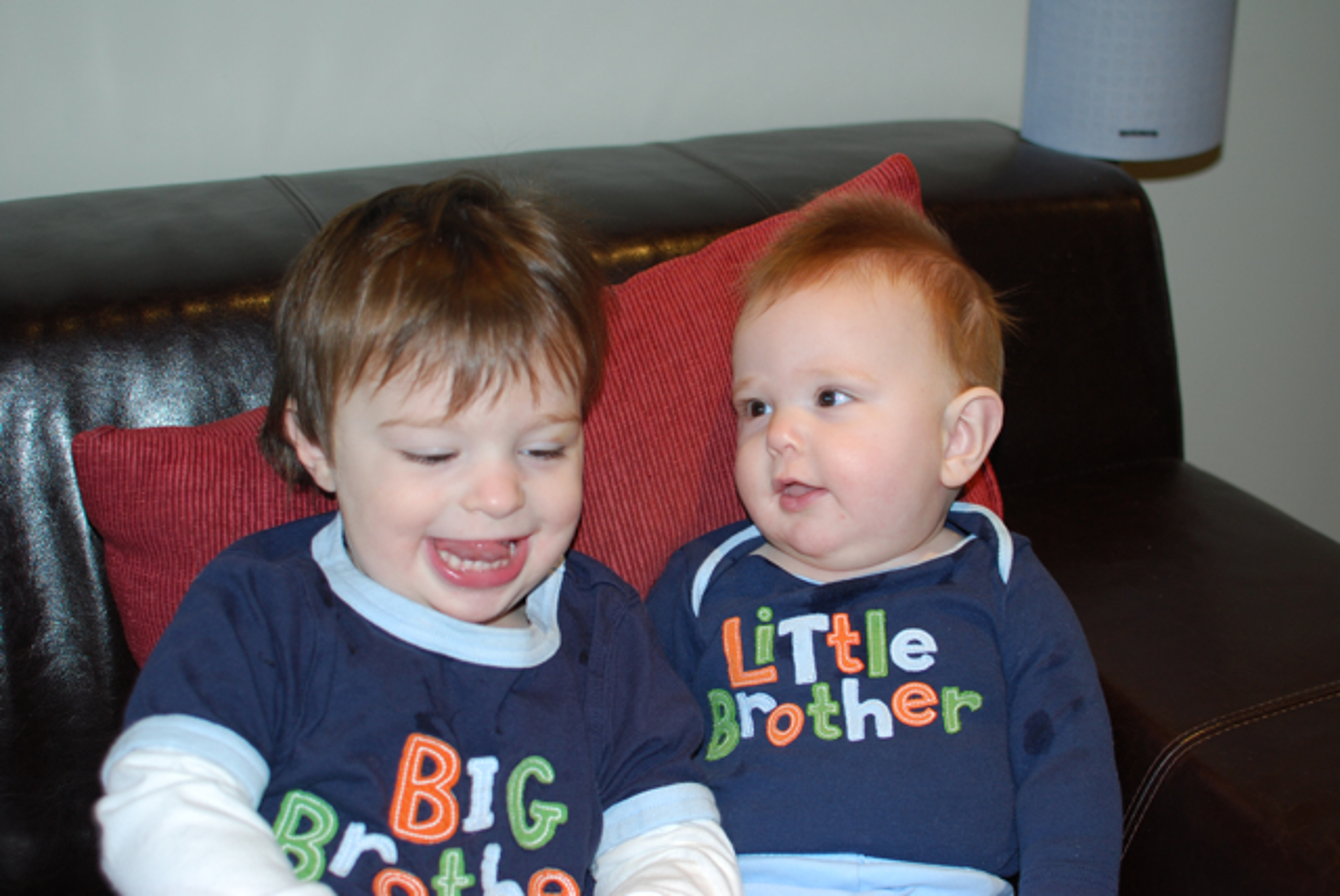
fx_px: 1956
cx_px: 670
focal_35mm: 52
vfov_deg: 25.8
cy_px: 448
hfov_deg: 37.8
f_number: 2.8
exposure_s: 1/60
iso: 200
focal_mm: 35
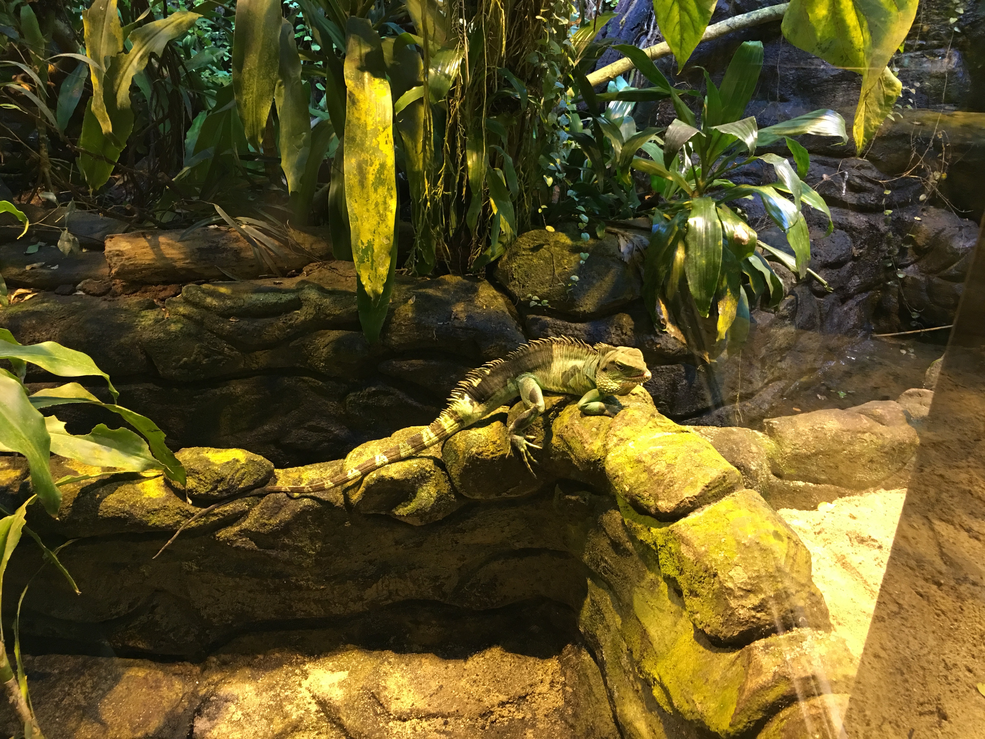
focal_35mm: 29
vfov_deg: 48.2
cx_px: 492
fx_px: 825
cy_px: 370
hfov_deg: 61.7
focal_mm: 4.15
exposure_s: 1/17
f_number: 2.2
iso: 80
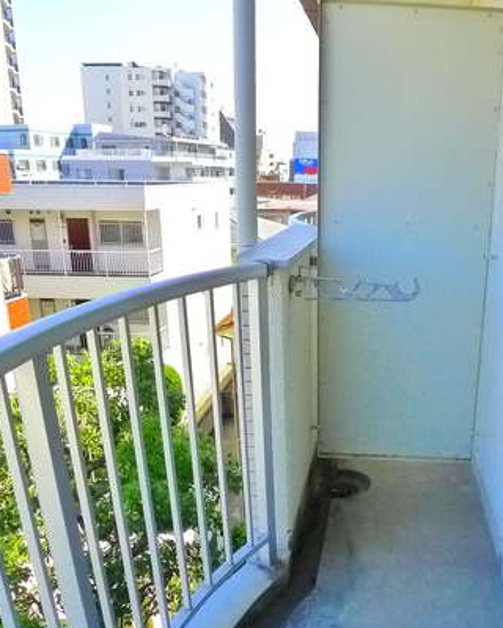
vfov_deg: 44.4
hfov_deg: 35.5
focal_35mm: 41
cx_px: 391
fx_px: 763
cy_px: 397
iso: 400
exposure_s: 1/400
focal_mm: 5.1
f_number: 3.5
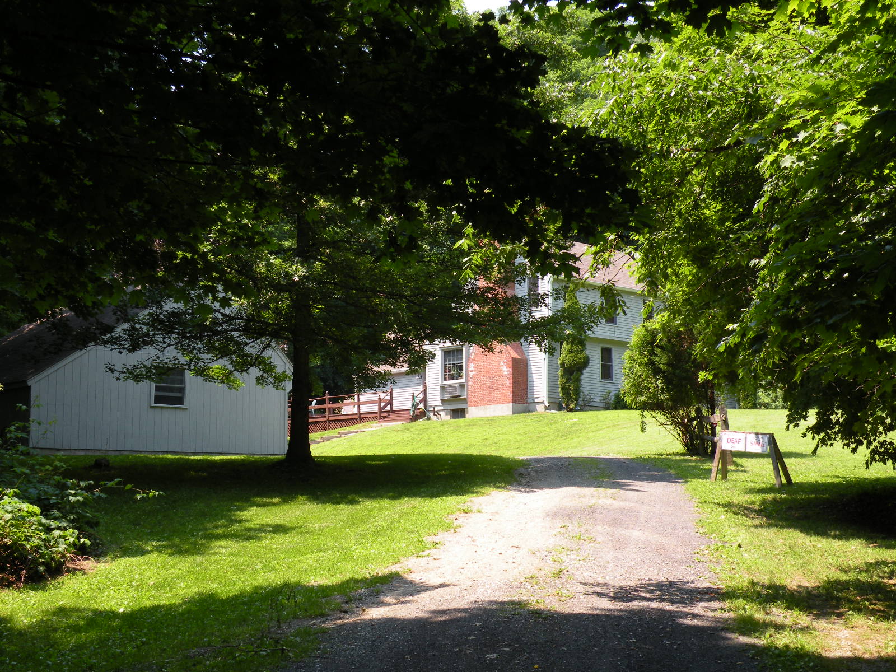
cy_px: 336
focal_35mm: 56
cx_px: 448
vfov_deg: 26.1
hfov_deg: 34.3
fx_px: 1450
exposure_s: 1/134
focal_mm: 9.8
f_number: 4.5
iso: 64
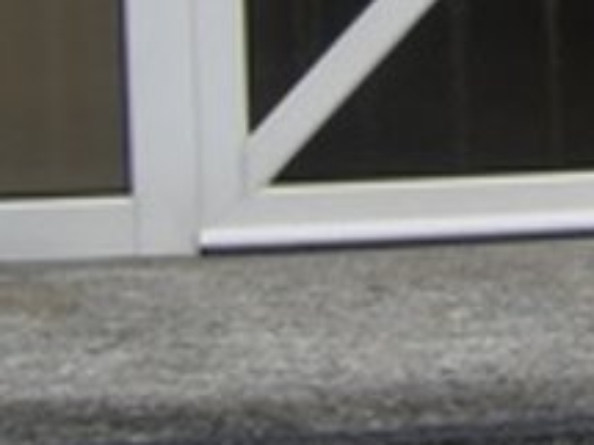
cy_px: -439
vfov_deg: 10.2
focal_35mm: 134
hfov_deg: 13.0
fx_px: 2298
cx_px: 1149
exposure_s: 1/500
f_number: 2.8
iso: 50
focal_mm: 5
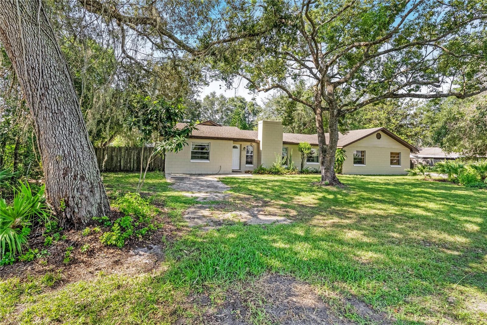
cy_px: 162
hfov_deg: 95.0
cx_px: 244
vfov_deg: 72.0
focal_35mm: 16
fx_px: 223
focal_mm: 11
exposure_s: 1/2000
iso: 250
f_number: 9
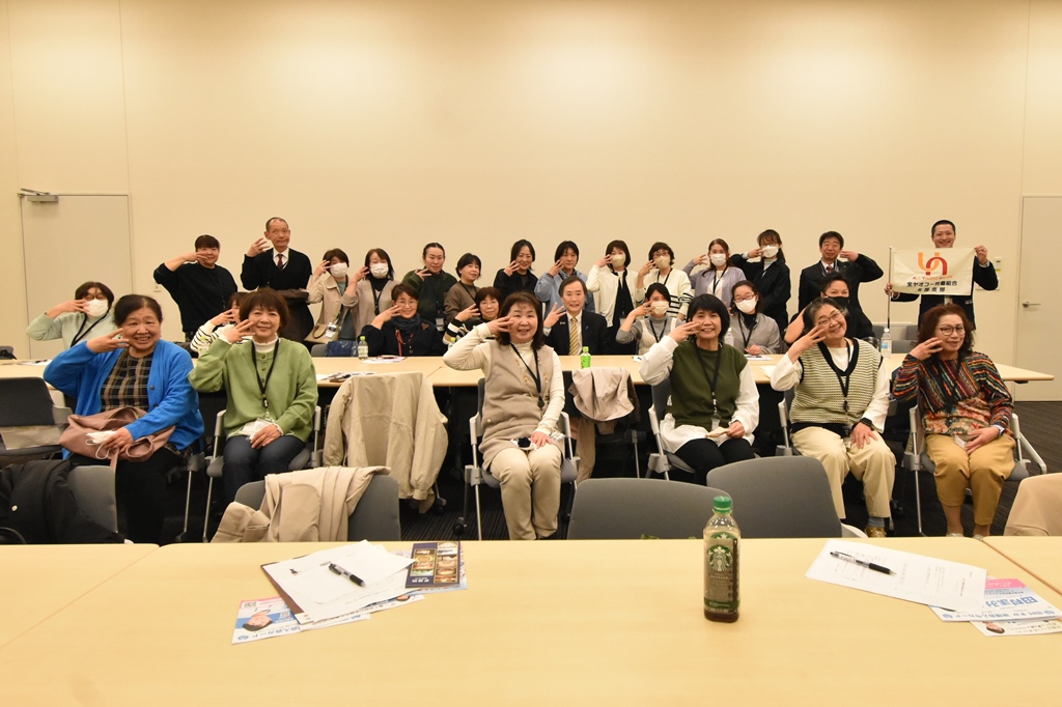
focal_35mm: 18
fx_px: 531
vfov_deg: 67.3
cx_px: 531
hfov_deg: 90.0
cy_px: 354
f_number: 6.3
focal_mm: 12
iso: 2500
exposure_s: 1/160
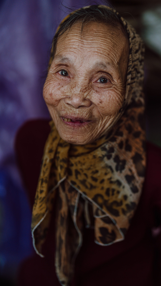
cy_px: 143
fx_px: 402
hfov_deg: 22.6
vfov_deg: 39.2
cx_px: 95
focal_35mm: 53
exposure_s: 1/250
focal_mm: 50
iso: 640
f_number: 1.2
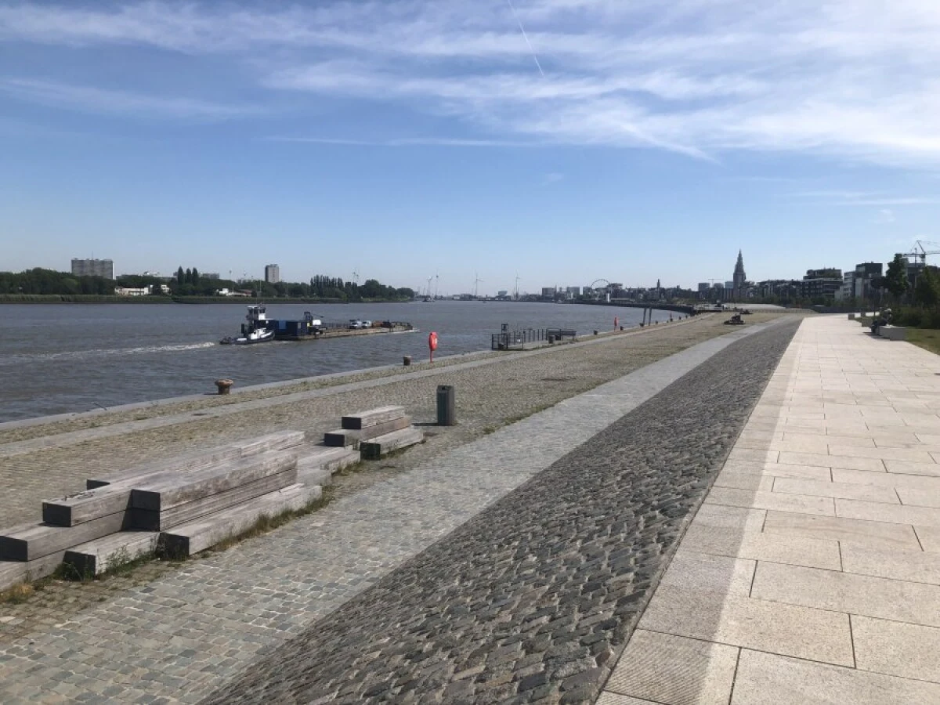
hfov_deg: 63.4
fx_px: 760
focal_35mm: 28
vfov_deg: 49.7
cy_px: 352
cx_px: 470
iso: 20
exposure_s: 1/2825
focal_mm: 4
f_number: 1.8
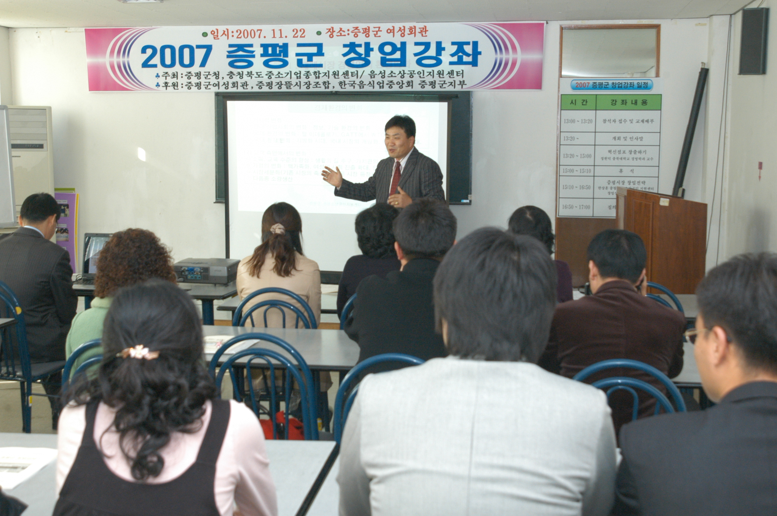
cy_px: 258
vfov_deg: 28.0
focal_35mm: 48
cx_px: 388
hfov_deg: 41.2
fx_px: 1035
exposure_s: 1/60
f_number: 7.1
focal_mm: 32
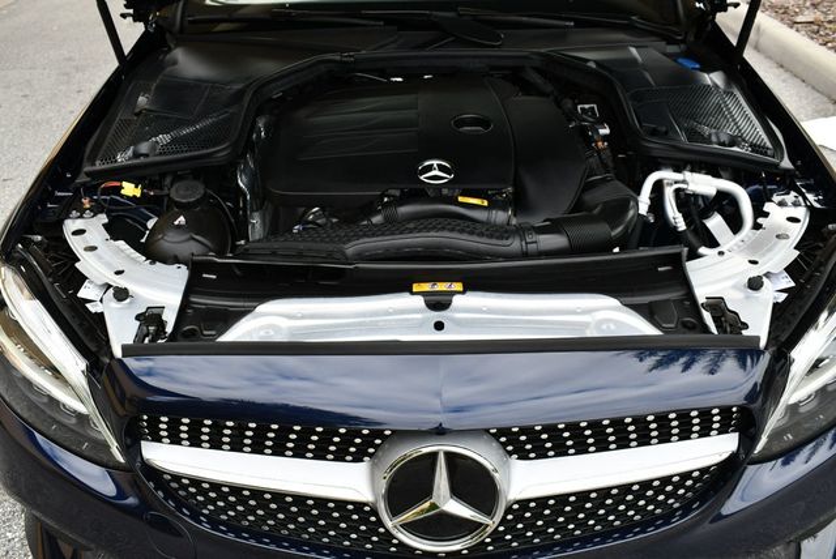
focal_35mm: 36
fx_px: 837
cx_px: 418
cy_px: 280
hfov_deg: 53.1
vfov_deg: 36.9
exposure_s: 1/250
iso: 220
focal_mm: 18
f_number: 5.6
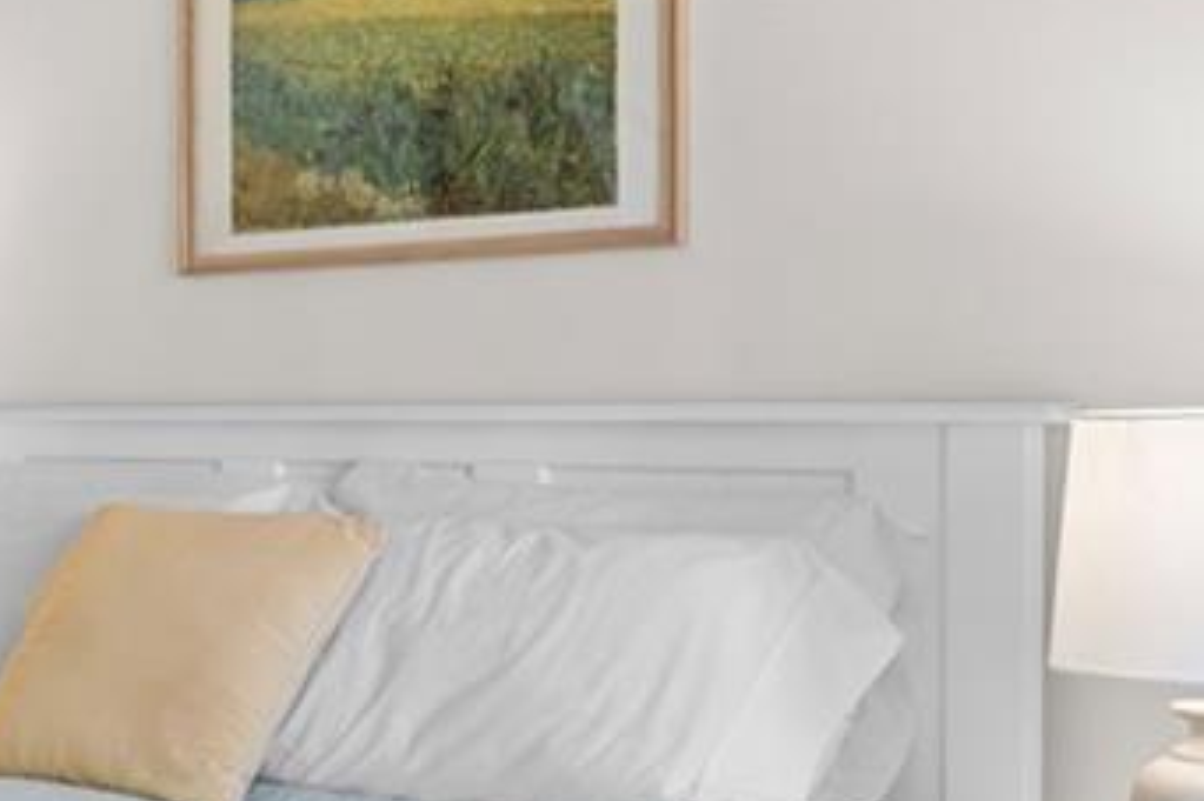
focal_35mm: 75
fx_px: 2507
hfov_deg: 22.7
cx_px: -540
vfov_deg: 18.1
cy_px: 473
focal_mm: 16
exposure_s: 2
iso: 250
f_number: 9
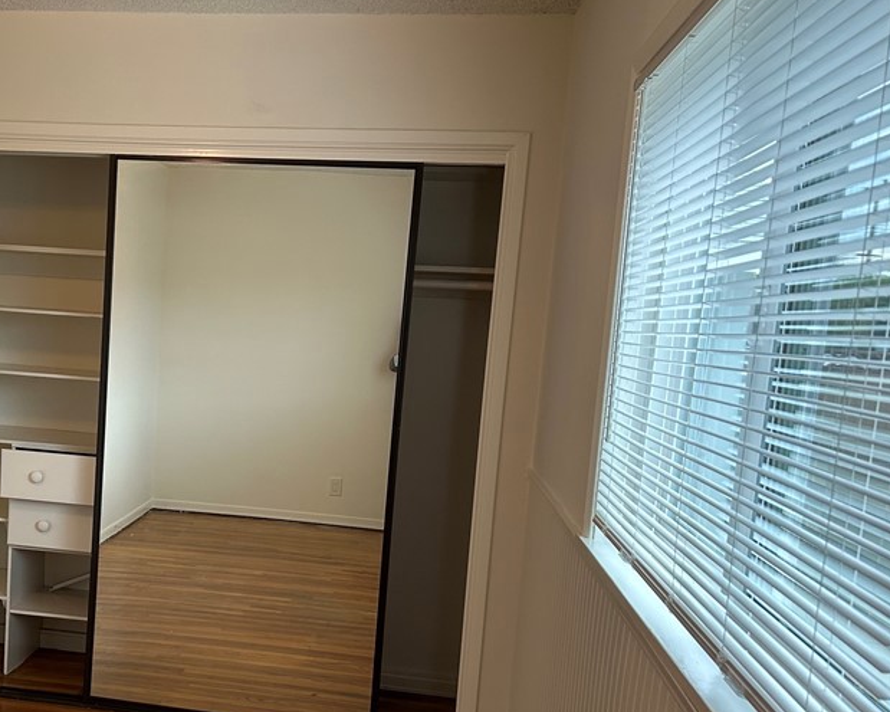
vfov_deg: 35.5
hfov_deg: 42.3
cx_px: 207
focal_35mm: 42
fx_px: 1106
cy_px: 444
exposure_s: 1/120
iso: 125
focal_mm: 5.7
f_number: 1.5
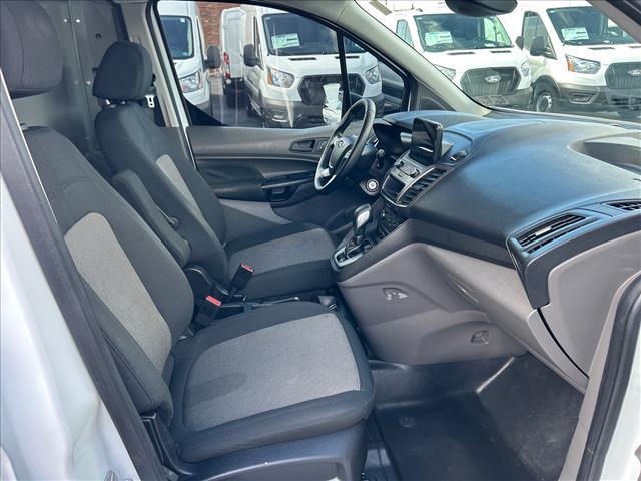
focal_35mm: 26
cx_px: 320
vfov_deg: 53.1
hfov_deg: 67.3
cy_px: 240
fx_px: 481
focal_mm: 5.7
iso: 64
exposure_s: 1/149
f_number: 1.5
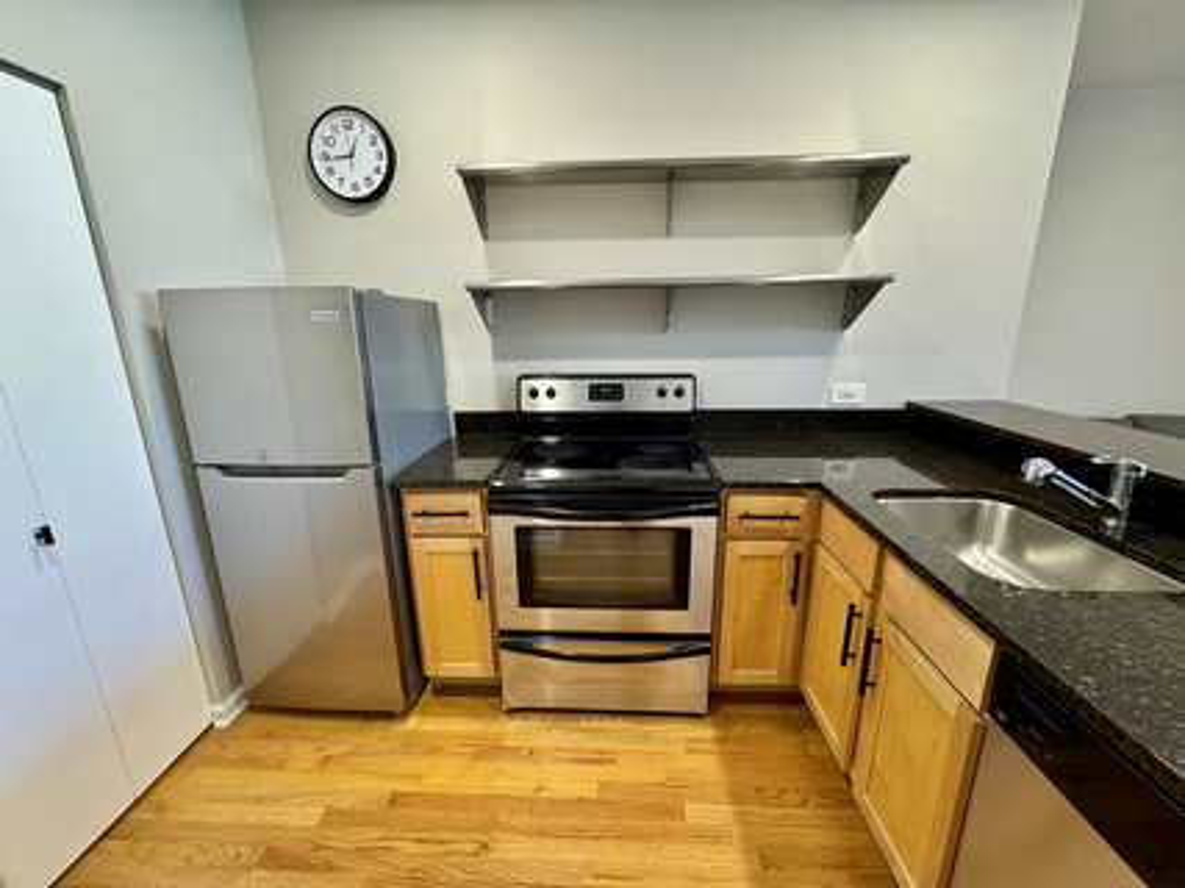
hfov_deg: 102.1
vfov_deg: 85.6
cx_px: 592
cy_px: 444
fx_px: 479
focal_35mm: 14
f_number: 2.2
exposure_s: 1/60
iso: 320
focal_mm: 2.22
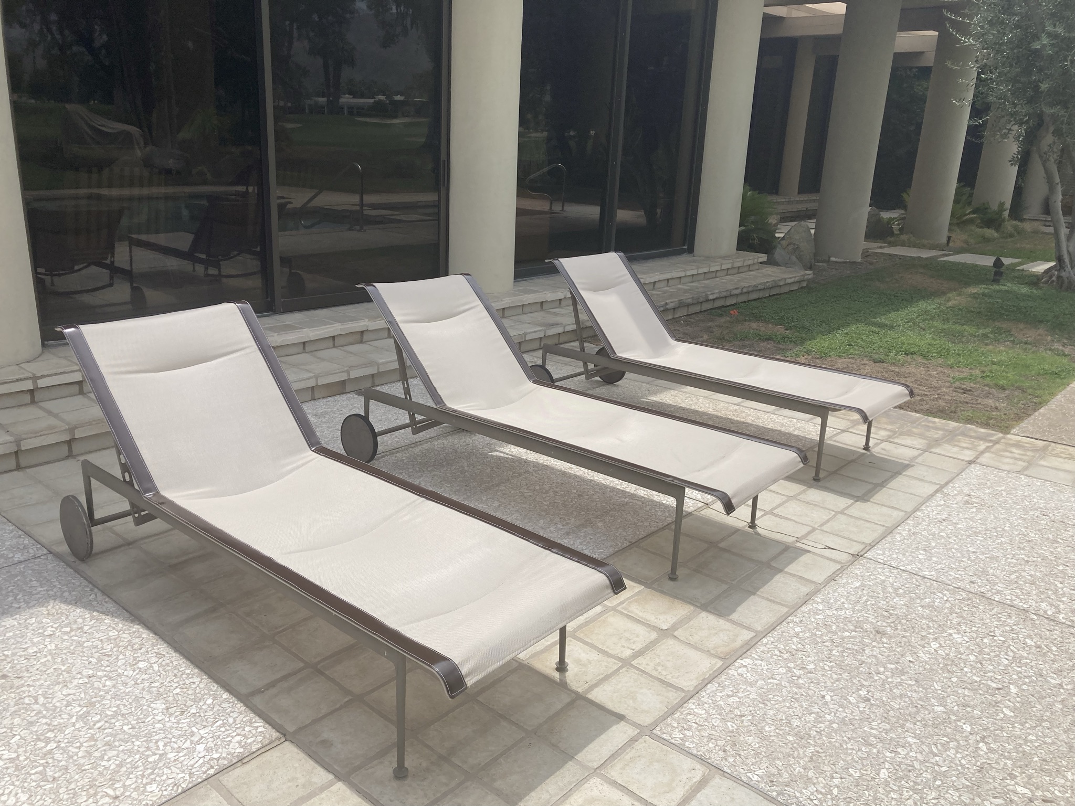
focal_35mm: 28
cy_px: 403
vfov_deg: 49.7
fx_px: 870
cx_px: 538
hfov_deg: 63.4
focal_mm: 3.99
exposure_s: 1/1919
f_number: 1.8
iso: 20
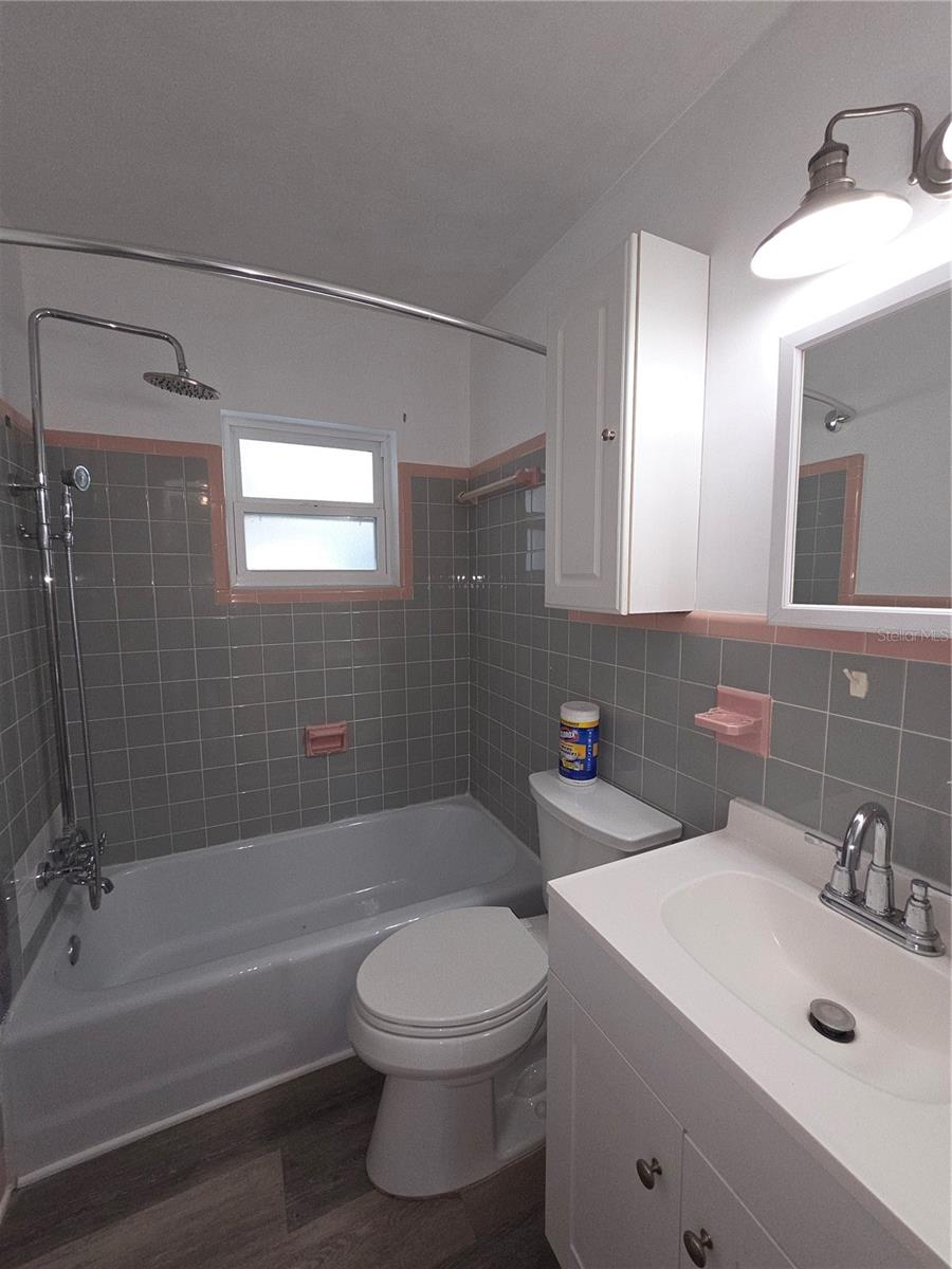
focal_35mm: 13
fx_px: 477
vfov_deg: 106.2
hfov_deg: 89.9
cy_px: 634
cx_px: 476
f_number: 2.2
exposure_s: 1/60
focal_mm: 2.2
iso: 100
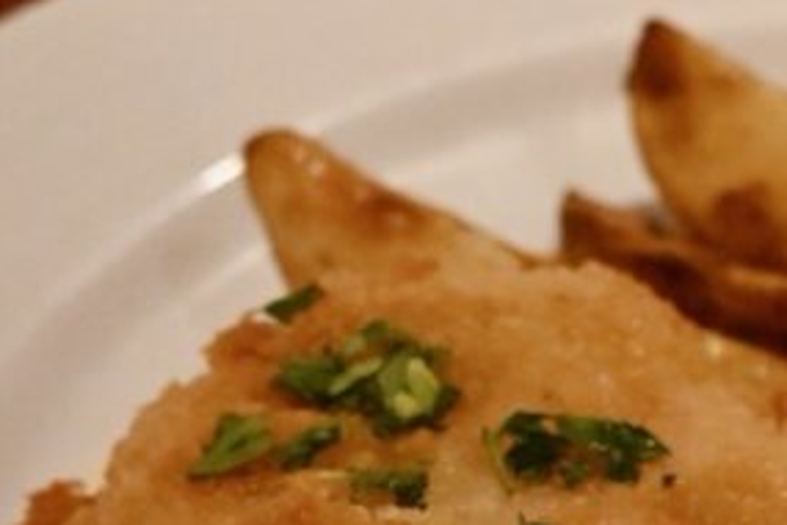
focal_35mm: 101
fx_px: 2208
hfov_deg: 19.7
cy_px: 682
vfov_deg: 13.1
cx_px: 765
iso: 3200
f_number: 3.5
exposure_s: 1/80
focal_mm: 16
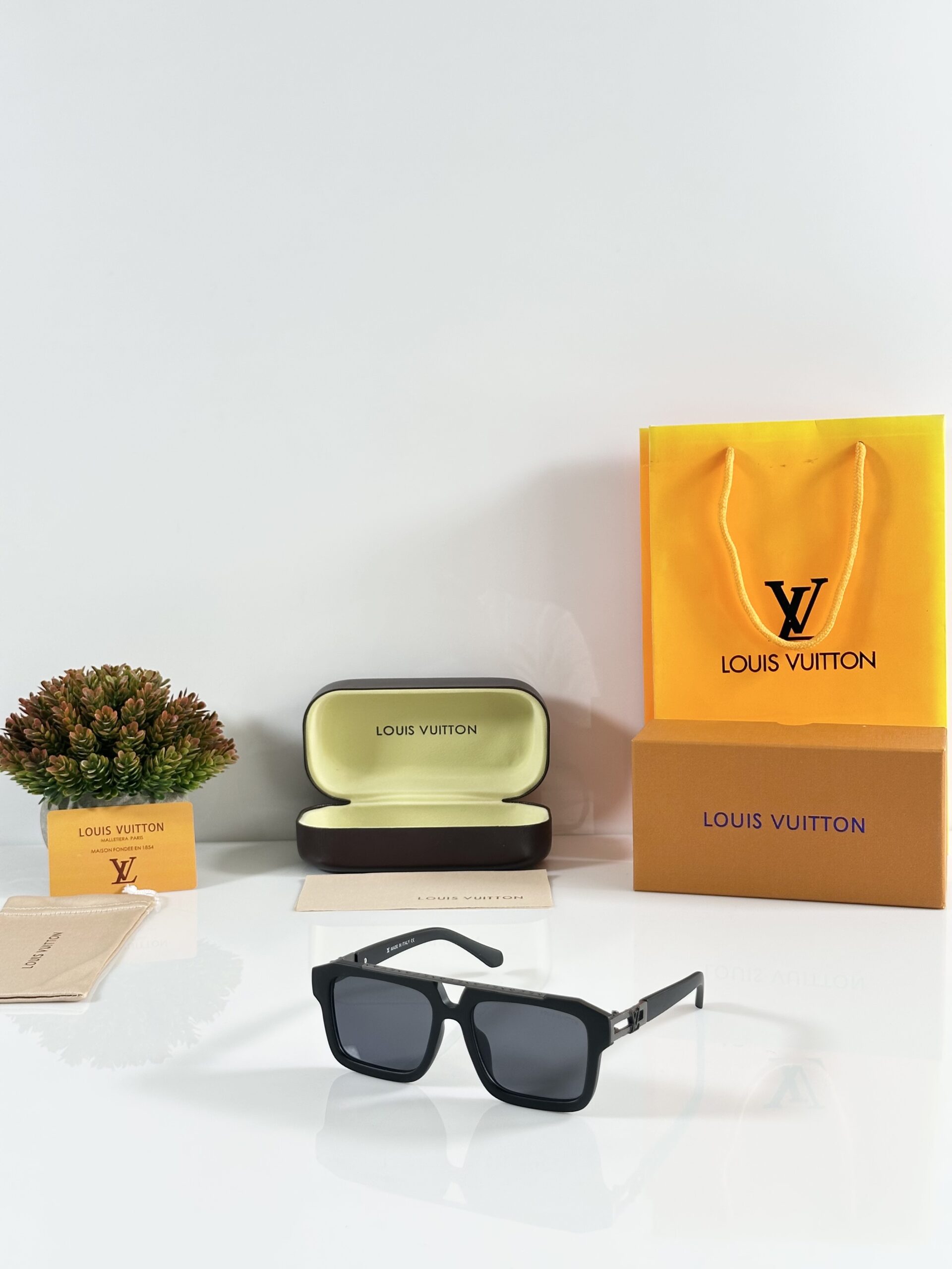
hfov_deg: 30.3
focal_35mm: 48
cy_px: 634
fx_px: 1760
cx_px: 476
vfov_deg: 39.7
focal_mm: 6.86
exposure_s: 1/50
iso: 50
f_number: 1.78
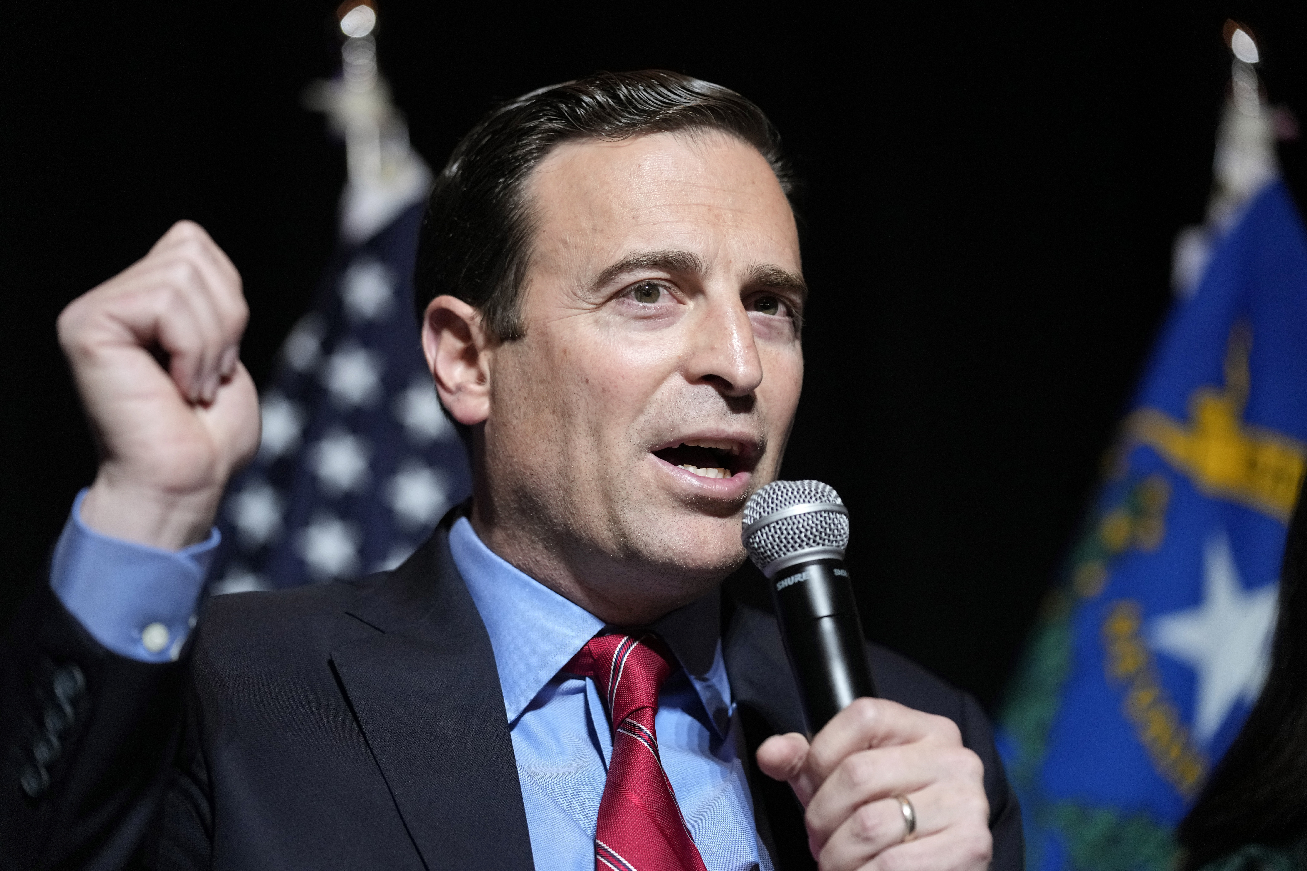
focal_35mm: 116
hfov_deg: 17.6
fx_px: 4211
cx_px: 654
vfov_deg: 11.8
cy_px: 436
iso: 3200
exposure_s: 1/640
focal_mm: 116
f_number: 2.8
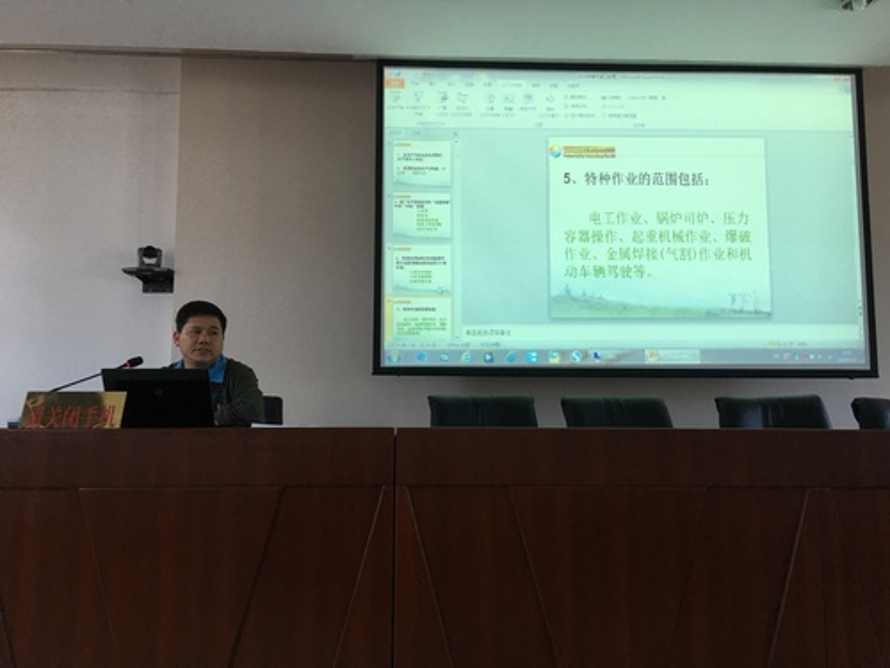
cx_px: 445
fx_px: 746
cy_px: 334
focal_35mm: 29
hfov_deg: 61.7
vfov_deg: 48.2
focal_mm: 4.15
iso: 50
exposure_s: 1/33
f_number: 2.2
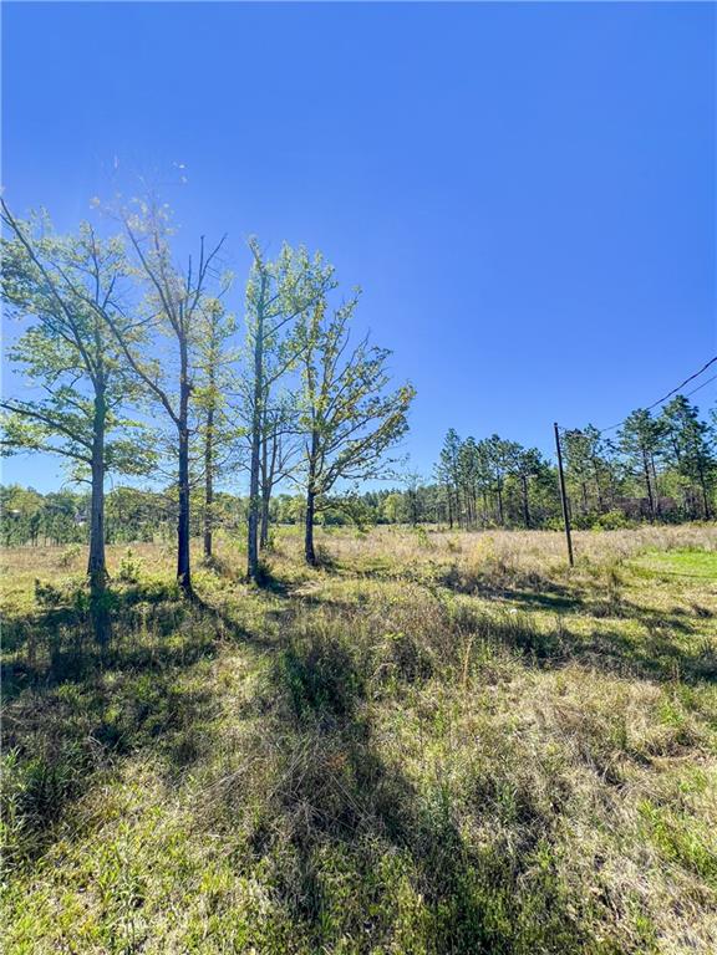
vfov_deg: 106.2
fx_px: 359
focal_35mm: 13
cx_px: 358
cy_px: 478
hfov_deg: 89.9
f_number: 1.8
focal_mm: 1.57
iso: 32
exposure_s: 1/1300
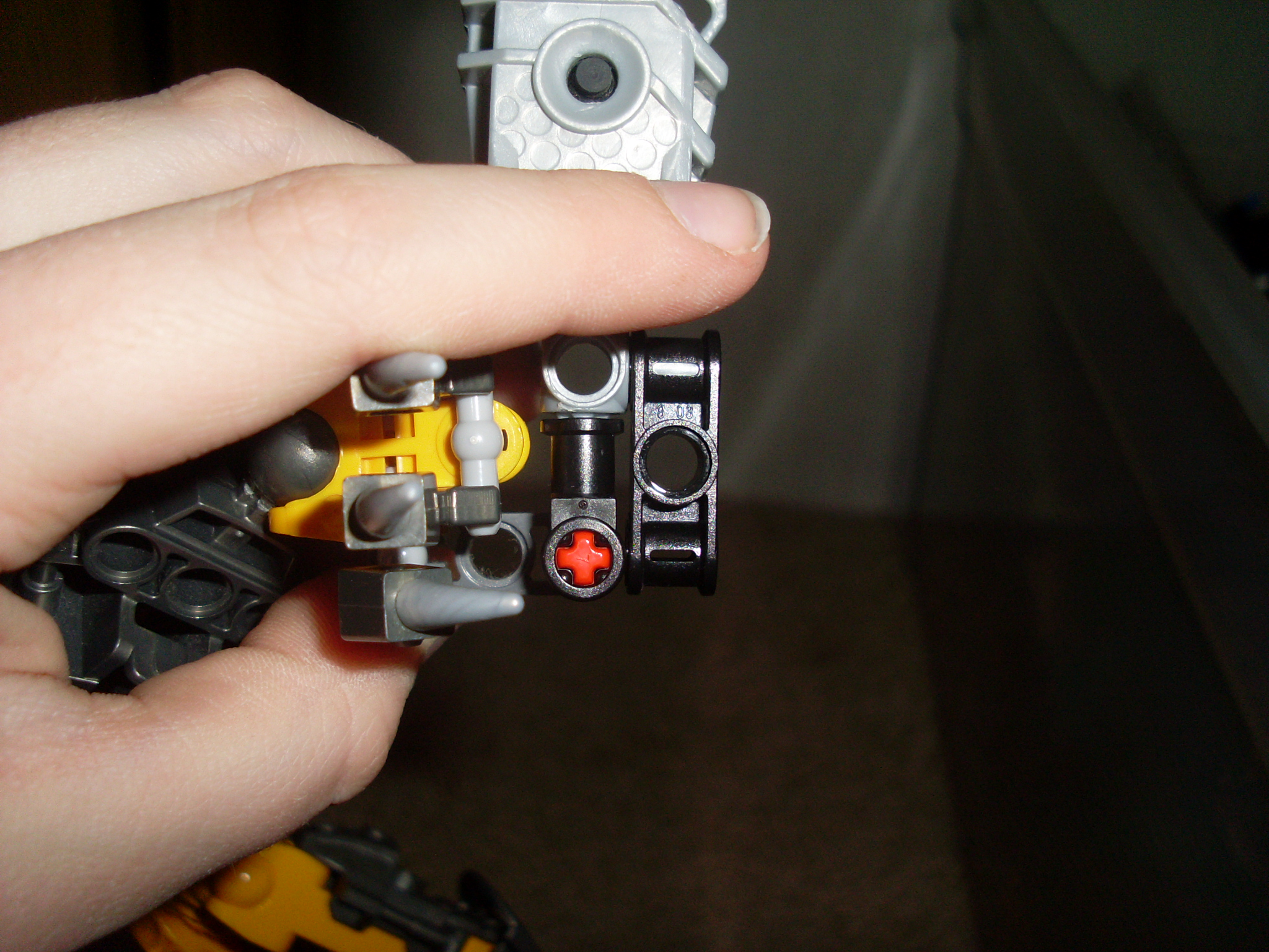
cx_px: 634
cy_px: 476
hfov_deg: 49.0
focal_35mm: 38
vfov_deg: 37.7
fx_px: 1393
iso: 100
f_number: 7.7
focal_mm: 6.3
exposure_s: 1/45
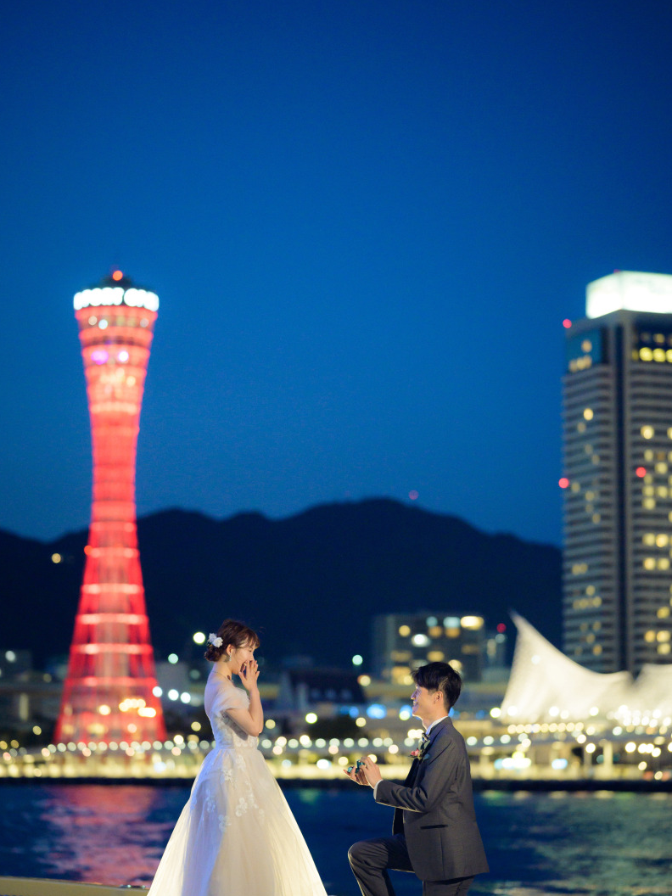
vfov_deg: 21.1
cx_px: 333
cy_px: 479
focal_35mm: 93
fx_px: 2407
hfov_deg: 15.9
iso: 1250
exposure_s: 1/125
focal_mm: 85
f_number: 2
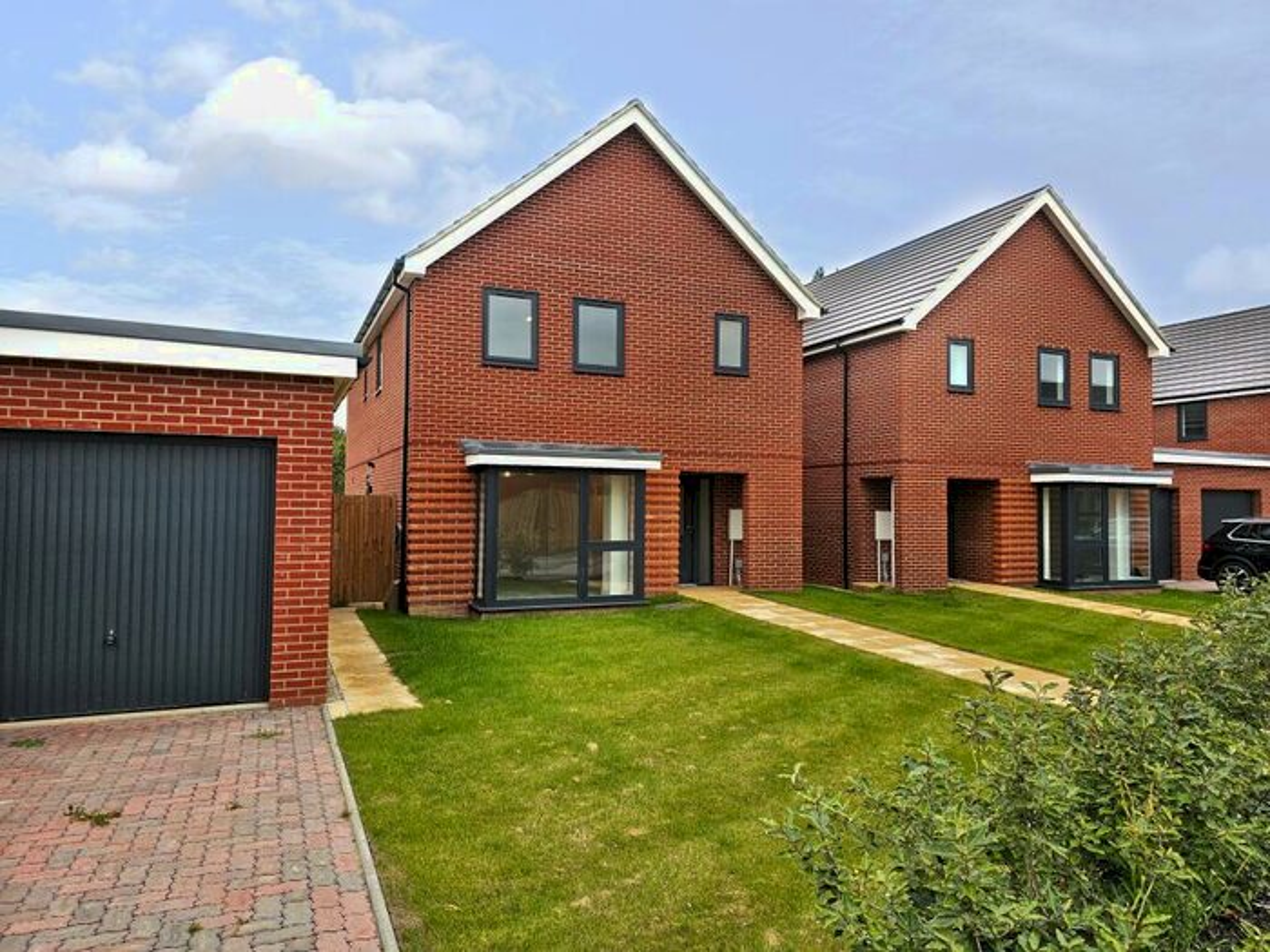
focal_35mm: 23
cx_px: 635
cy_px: 476
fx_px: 844
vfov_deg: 58.9
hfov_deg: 73.9
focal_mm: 6.3
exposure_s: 1/180
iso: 16
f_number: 1.7
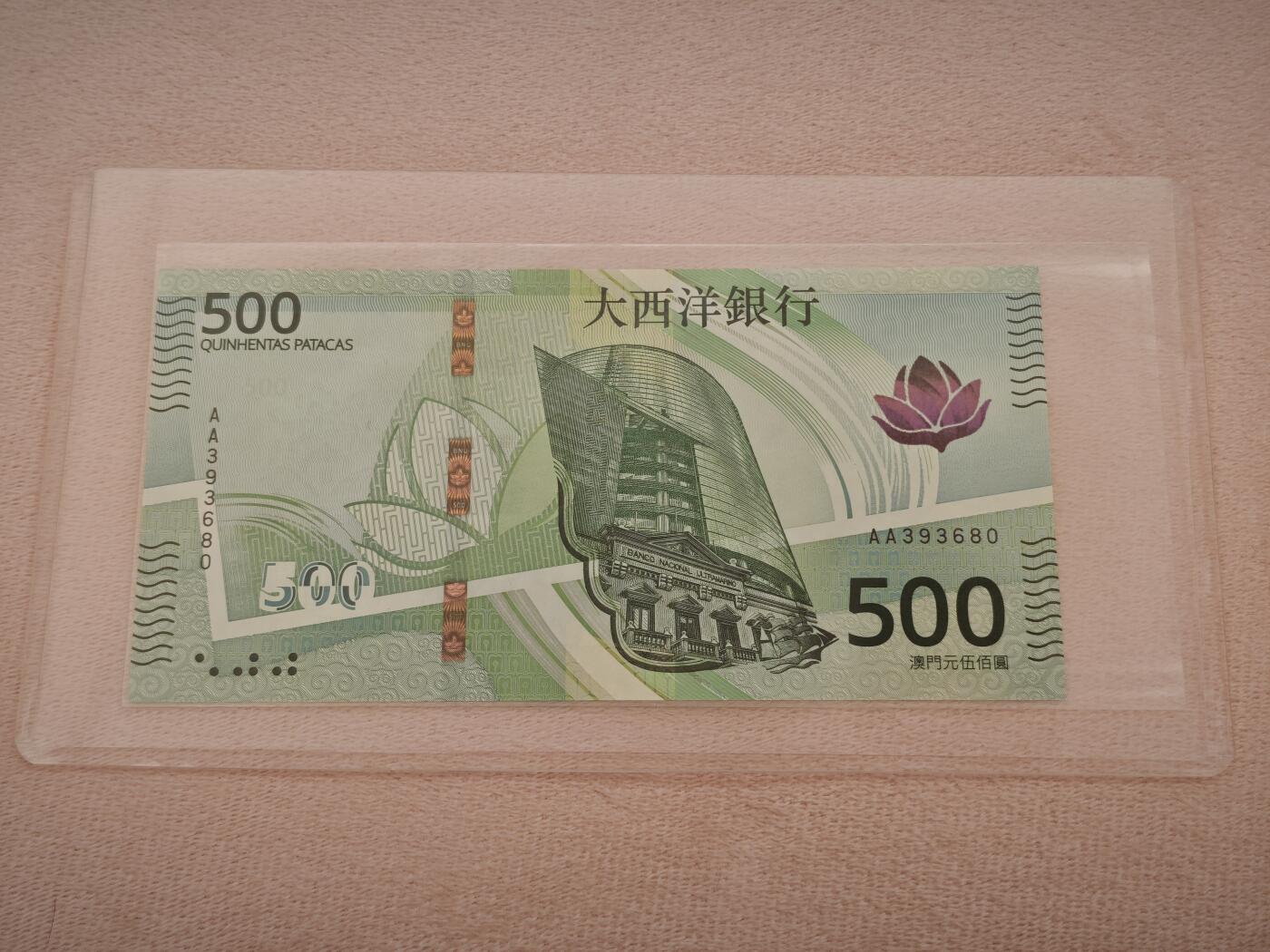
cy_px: 476
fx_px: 1834
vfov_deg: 29.1
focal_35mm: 50
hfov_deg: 38.2
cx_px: 635
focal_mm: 5.85
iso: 200
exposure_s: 1/100
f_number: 1.63
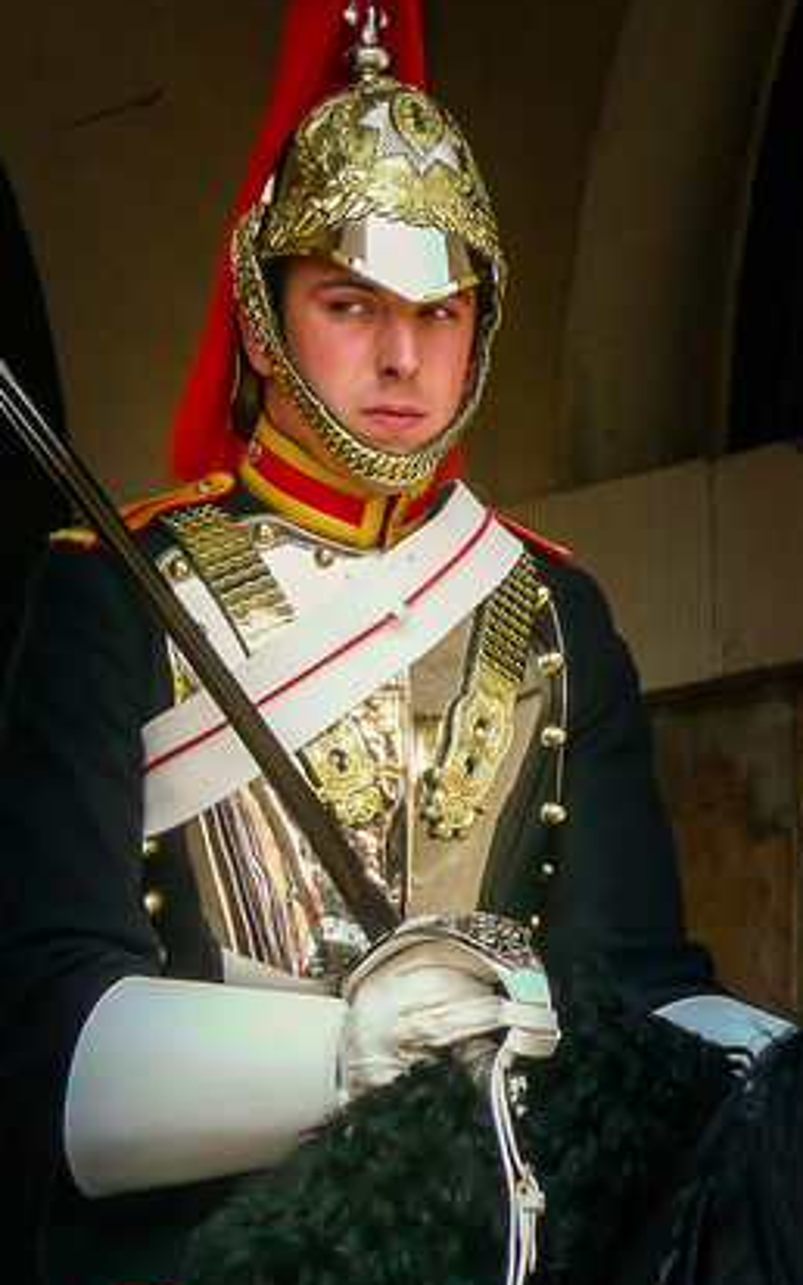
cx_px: 501
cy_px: 865
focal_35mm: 220
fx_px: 7706
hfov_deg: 6.0
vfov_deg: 9.5
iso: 100
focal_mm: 19.5
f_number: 4.7
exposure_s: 1/80
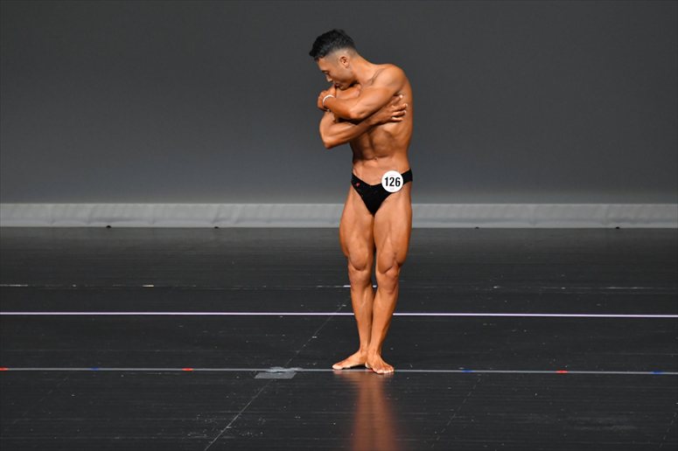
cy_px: 226
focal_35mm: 315
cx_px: 339
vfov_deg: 4.4
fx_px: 5930
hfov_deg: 6.5
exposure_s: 1/400
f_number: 5.6
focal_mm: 210
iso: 4000
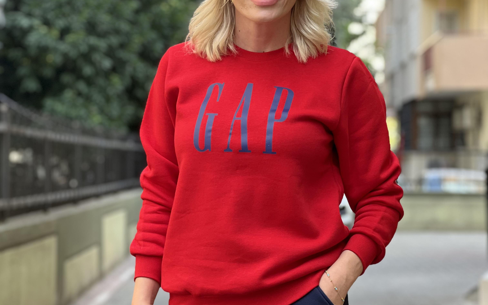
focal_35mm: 109
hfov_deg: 19.1
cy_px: 167
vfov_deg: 12.0
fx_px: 1450
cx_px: 244
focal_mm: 9
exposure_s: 1/121
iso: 64
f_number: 2.8
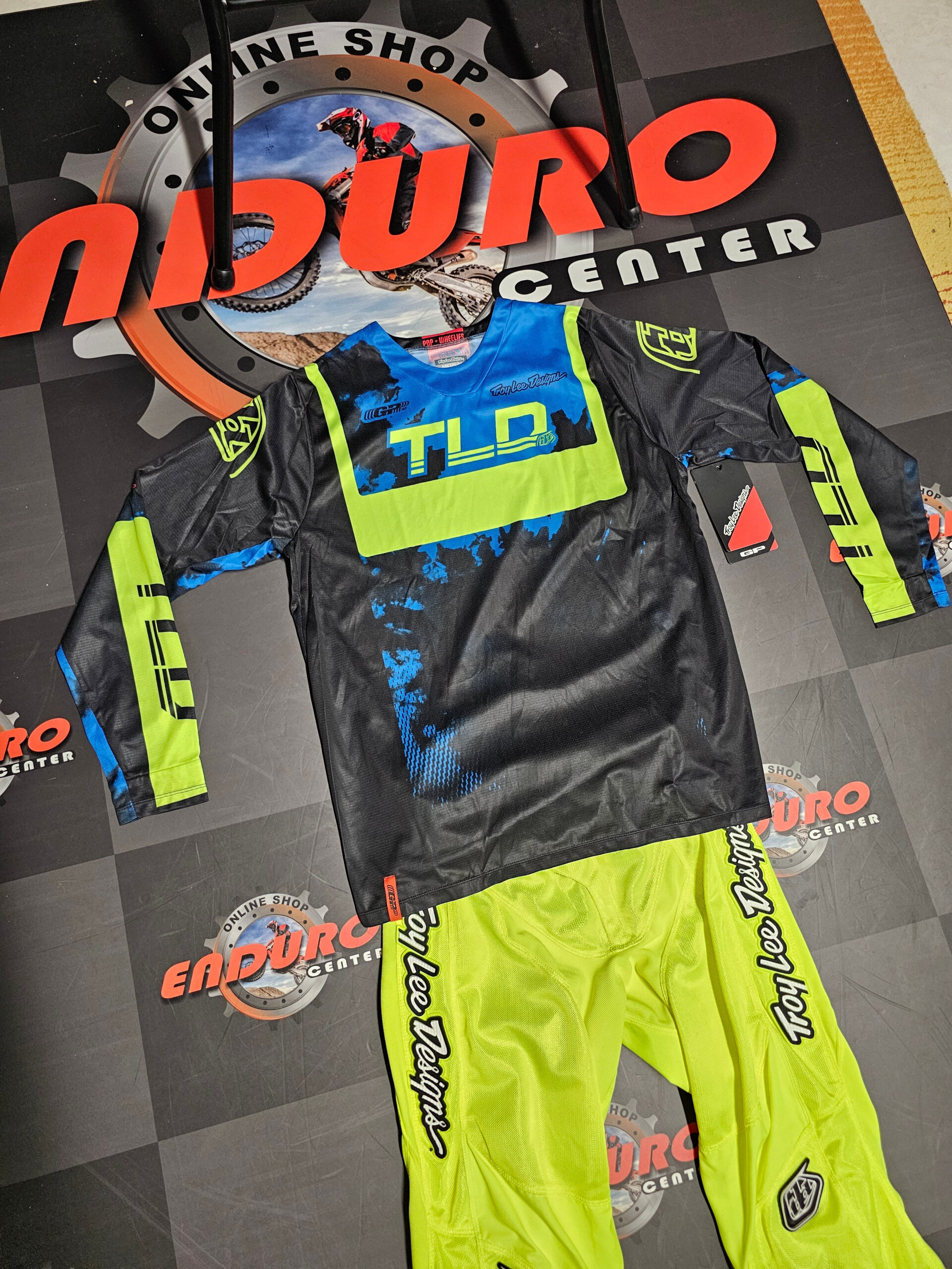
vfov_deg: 73.9
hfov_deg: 58.9
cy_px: 634
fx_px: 843
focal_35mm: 23
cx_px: 476
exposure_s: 1/100
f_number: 1.7
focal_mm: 6.3
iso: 500
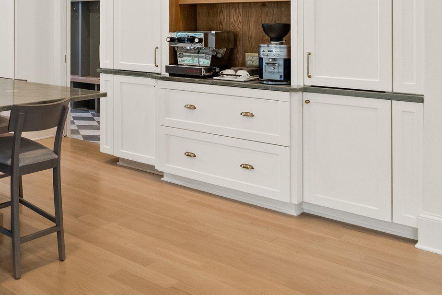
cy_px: 20
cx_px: -43
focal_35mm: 41
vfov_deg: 30.8
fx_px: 505
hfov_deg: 39.0
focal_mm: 18.5
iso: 800
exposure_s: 1/25
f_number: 5.6
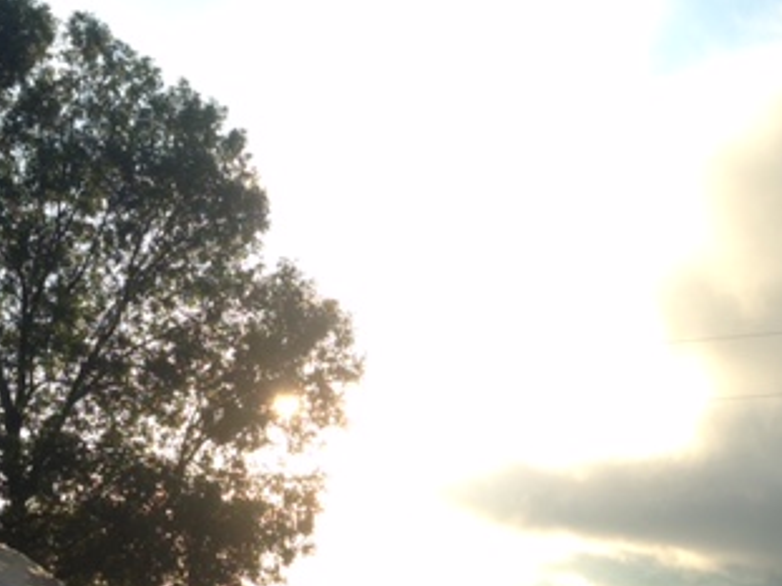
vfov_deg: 21.3
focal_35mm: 68
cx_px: 367
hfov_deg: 28.6
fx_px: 1536
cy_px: 478
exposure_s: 1/935
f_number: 2.4
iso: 50
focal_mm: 4.12
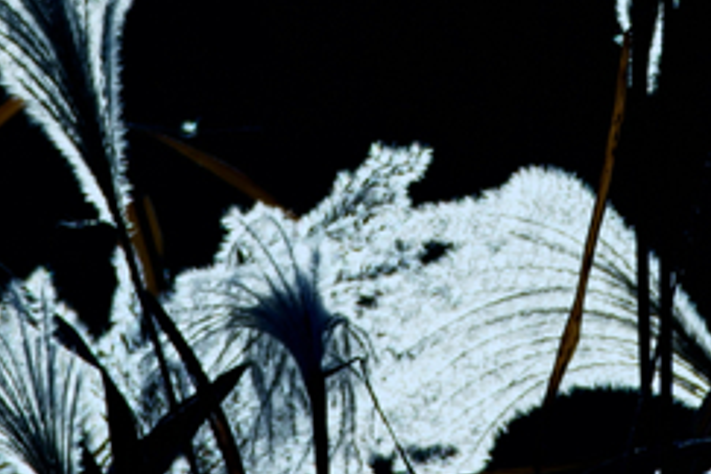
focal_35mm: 1894
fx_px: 37404
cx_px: 647
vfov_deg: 0.7
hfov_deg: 1.1
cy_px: -35
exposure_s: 1/500
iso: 100
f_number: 8
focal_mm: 300
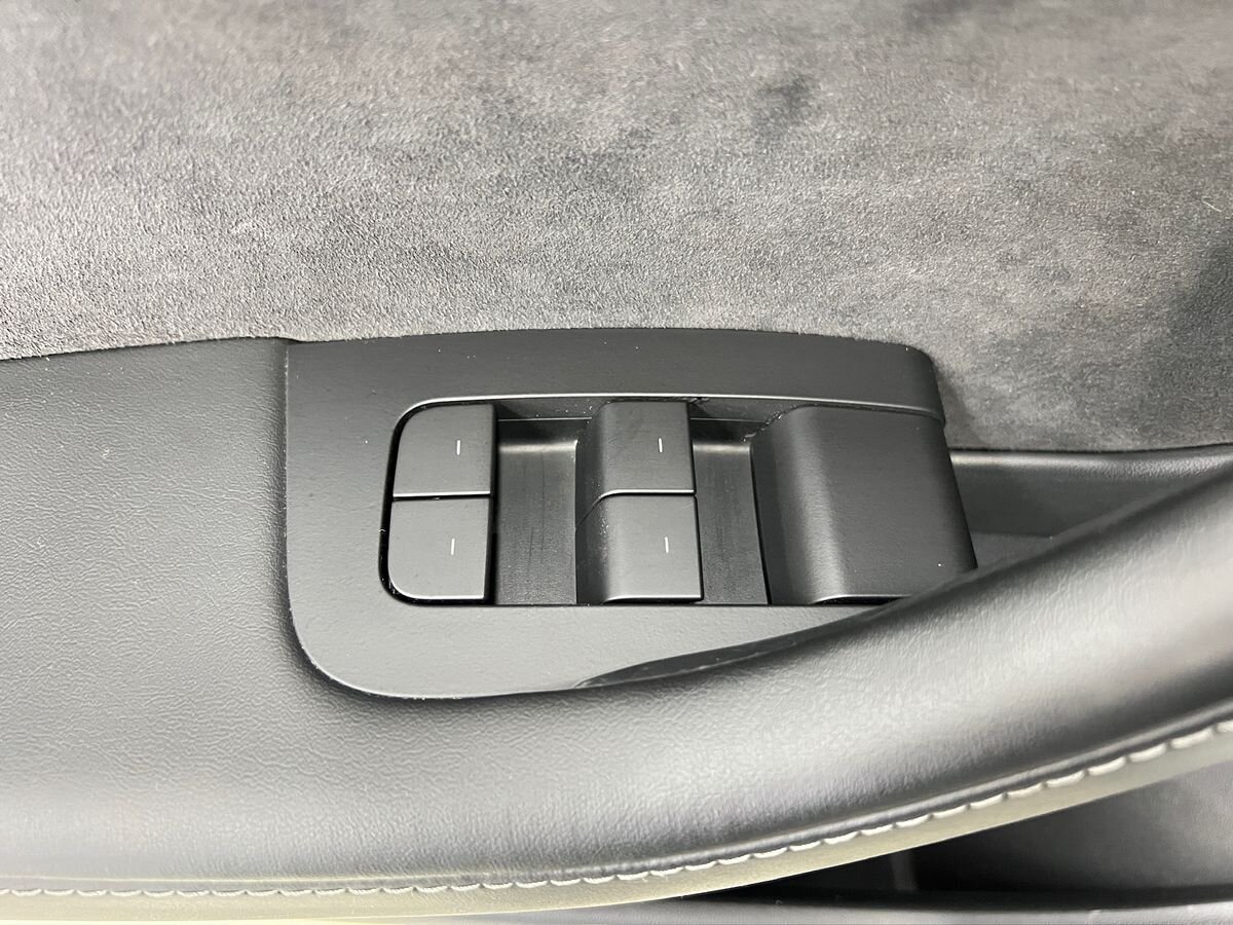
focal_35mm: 26
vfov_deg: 53.1
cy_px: 462
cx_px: 616
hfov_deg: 67.3
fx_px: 926
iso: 640
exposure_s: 1/25
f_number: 1.5
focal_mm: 5.7
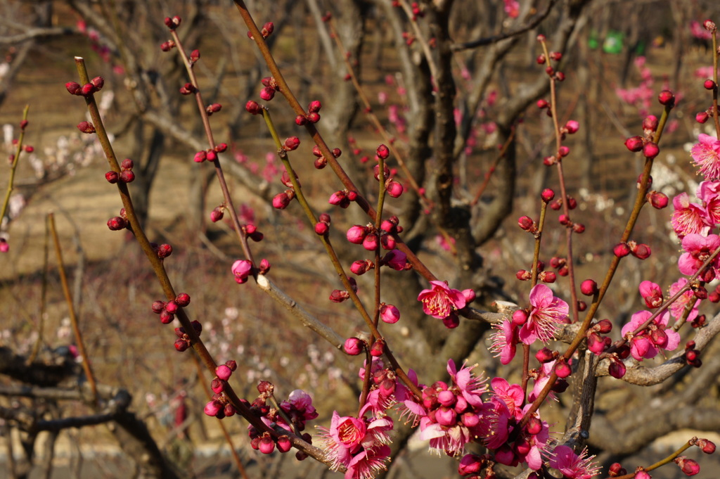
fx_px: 1499
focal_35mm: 75
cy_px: 240
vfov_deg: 18.2
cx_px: 360
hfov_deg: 27.0
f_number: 14
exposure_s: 1/125
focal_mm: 50
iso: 200
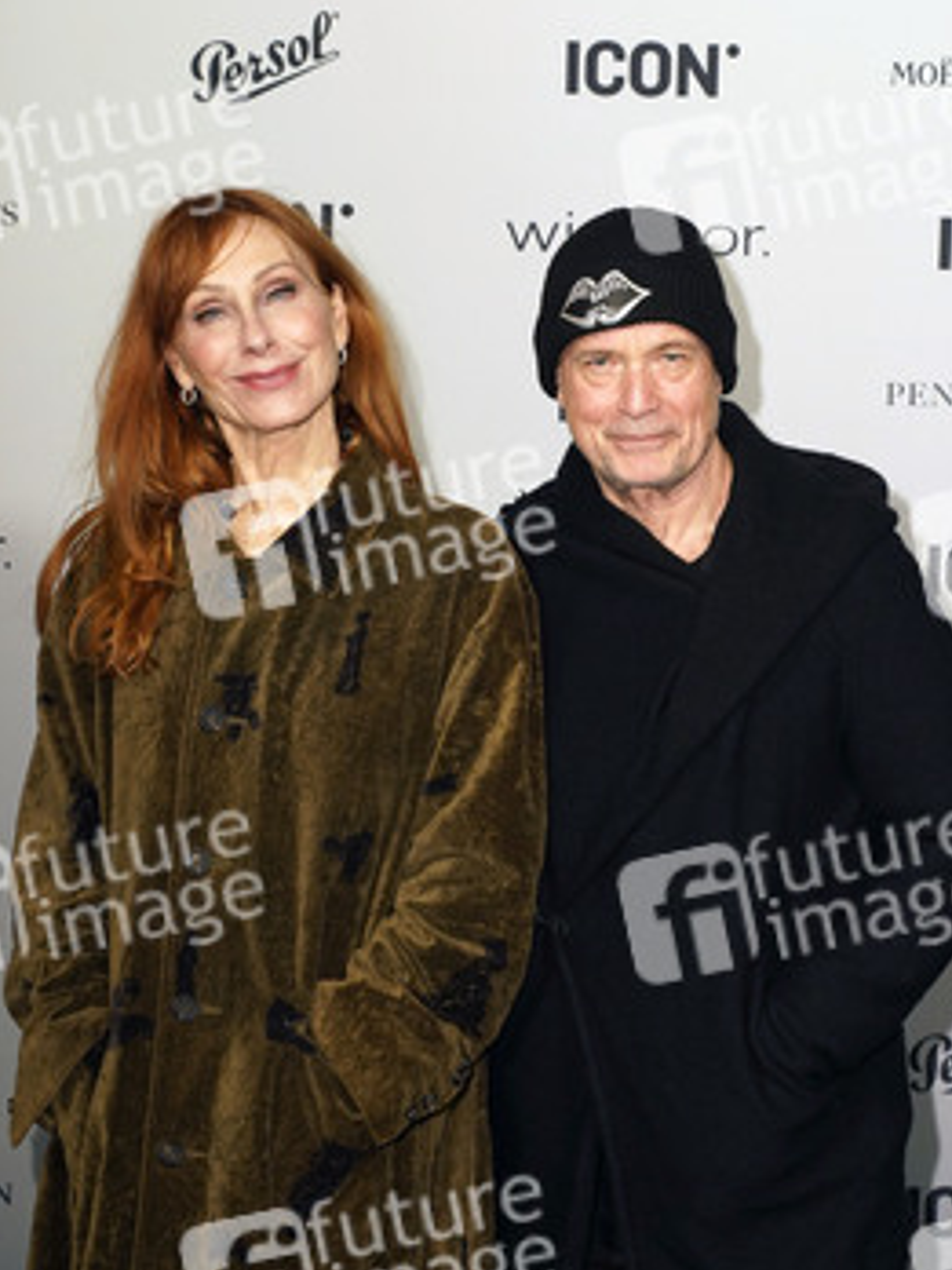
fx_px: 2750
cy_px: 715
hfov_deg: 19.6
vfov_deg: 26.0
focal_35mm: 75
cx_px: 474
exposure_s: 1/160
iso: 1600
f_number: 5.6
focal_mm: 68
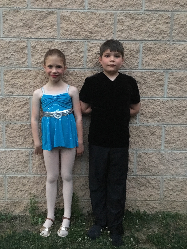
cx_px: 84
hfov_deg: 44.1
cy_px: 122
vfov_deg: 56.8
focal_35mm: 32
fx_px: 231
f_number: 2.2
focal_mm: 4.15
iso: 800
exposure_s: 1/15
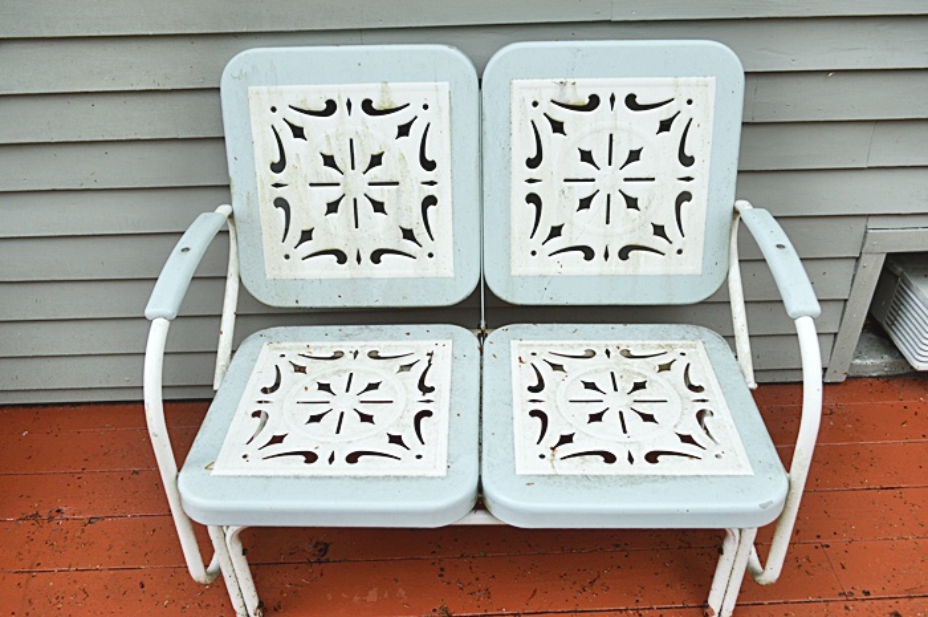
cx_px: 464
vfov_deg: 43.5
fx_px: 772
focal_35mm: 30
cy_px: 308
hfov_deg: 62.0
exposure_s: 1/125
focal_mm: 20
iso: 160
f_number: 5.6
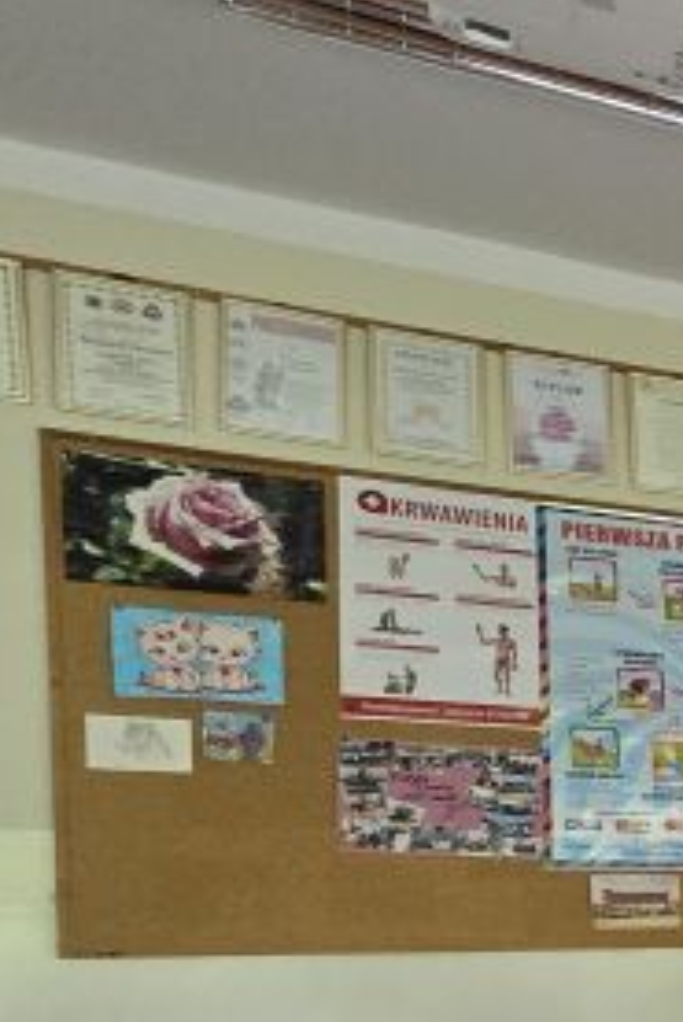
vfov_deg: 36.8
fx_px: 1421
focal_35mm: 50
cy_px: 937
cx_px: 1709
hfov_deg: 14.4
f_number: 2.2
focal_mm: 2.2
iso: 250
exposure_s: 1/60
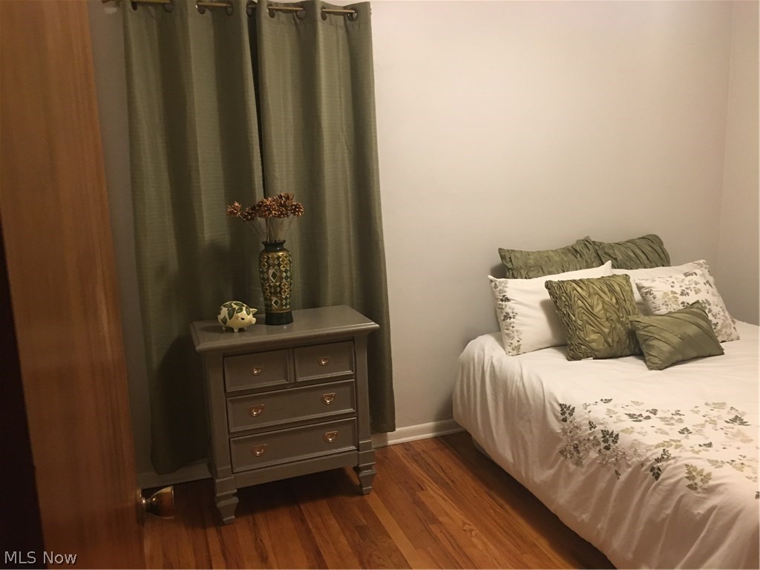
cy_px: 285
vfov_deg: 48.2
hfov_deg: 61.7
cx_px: 380
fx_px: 637
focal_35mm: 29
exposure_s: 1/24
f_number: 2.2
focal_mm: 4.15
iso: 200
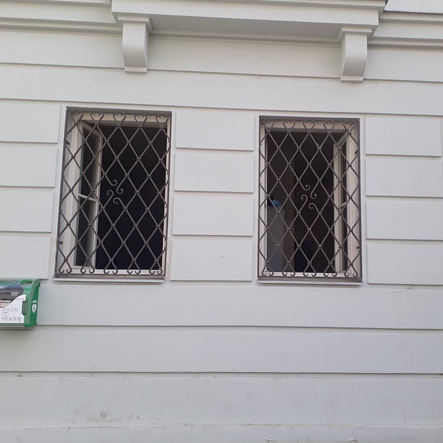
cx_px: 268
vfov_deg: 51.1
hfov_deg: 50.7
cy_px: 221
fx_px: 463
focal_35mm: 32
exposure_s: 1/409
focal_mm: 3.6
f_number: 1.9
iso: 40
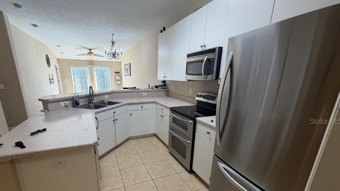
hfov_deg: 95.7
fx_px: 153
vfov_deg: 62.9
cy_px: 121
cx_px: 155
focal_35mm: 17
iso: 125
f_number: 2.2
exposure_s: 1/120
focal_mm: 2.22
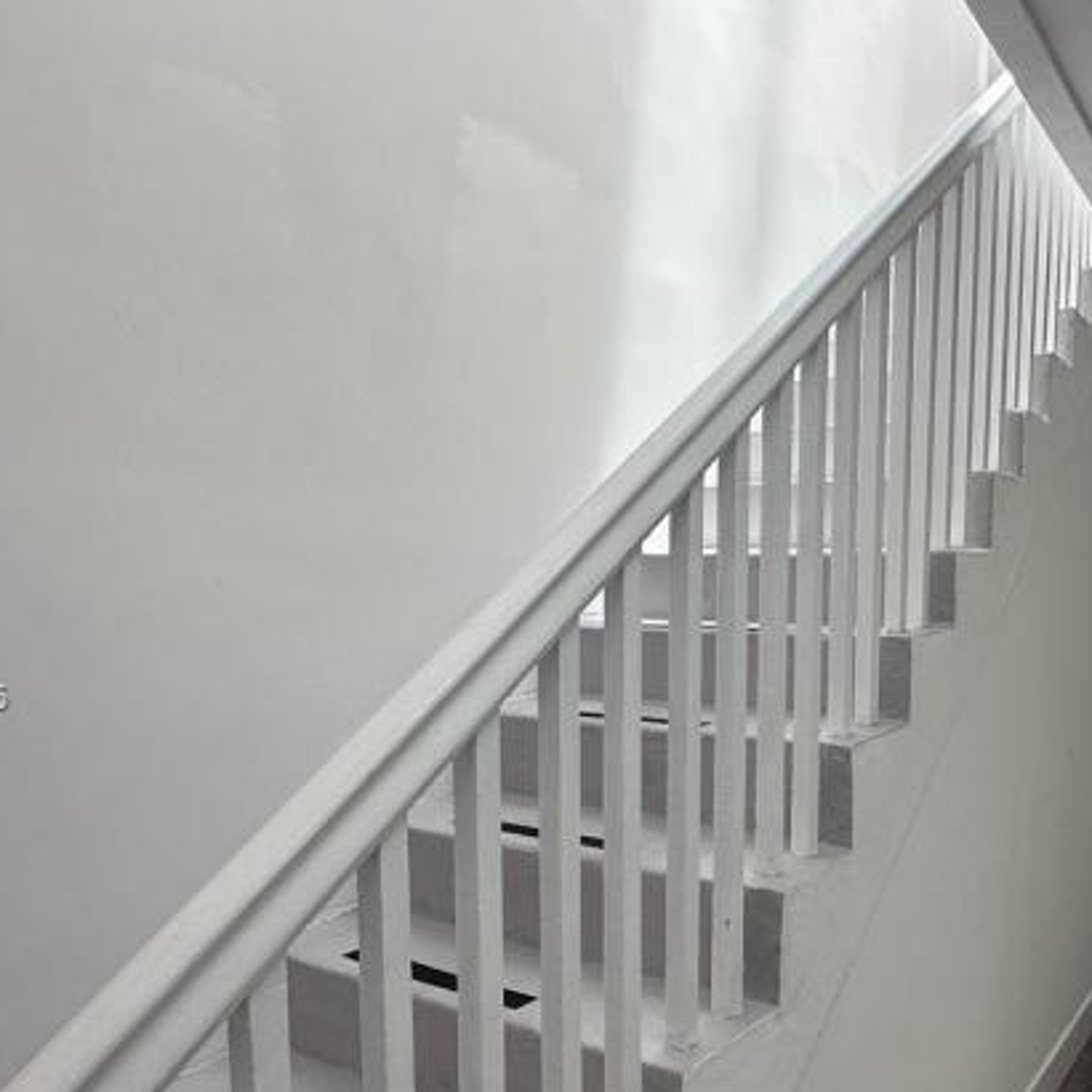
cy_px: 700
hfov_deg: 53.9
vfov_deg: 54.8
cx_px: 775
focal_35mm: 29
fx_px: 1035
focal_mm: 2.22
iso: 40
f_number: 2.2
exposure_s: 1/267
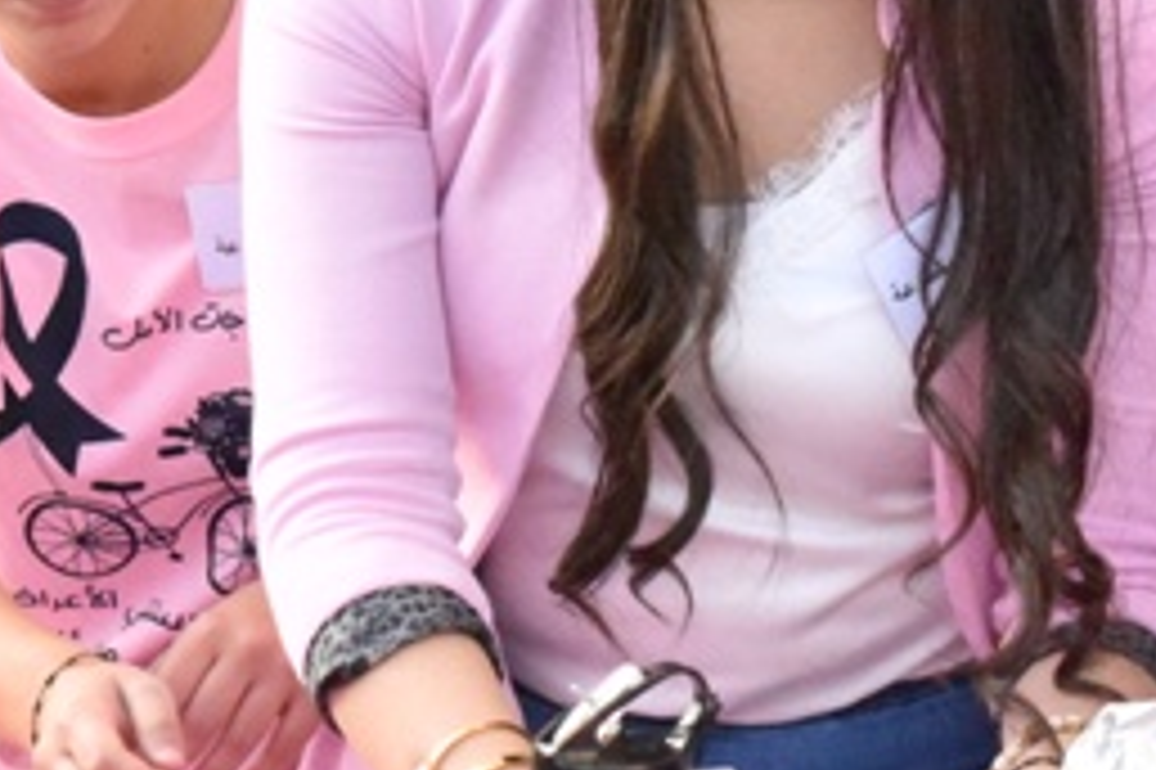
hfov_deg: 8.9
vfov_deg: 5.9
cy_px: 417
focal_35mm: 231
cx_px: 301
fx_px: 7413
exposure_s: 1/1250
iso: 10000
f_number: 10
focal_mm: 58
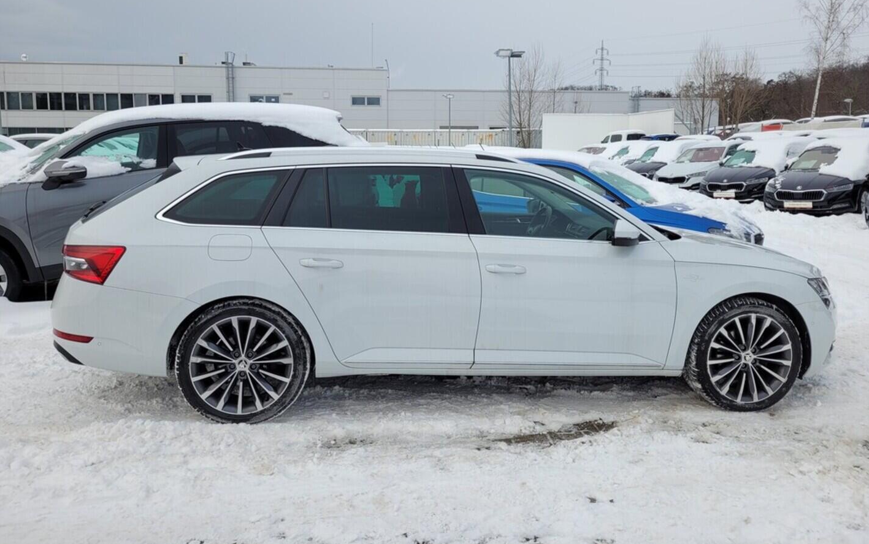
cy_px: 216
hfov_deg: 66.5
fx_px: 663
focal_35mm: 28
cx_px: 440
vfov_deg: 44.3
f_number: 1.8
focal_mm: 5.4
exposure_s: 1/1476
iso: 40
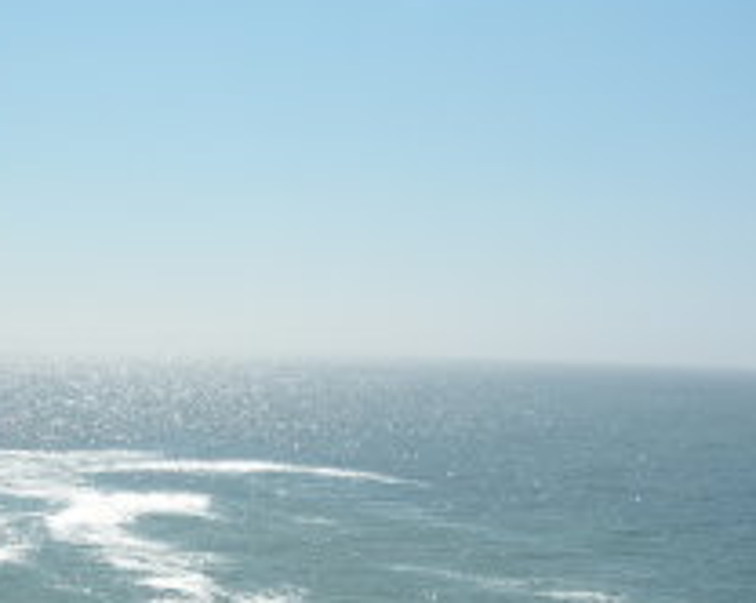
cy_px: 547
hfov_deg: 22.6
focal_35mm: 82
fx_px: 1833
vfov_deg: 18.4
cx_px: 33
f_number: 4.8
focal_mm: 7.8
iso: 50
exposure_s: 1/1064
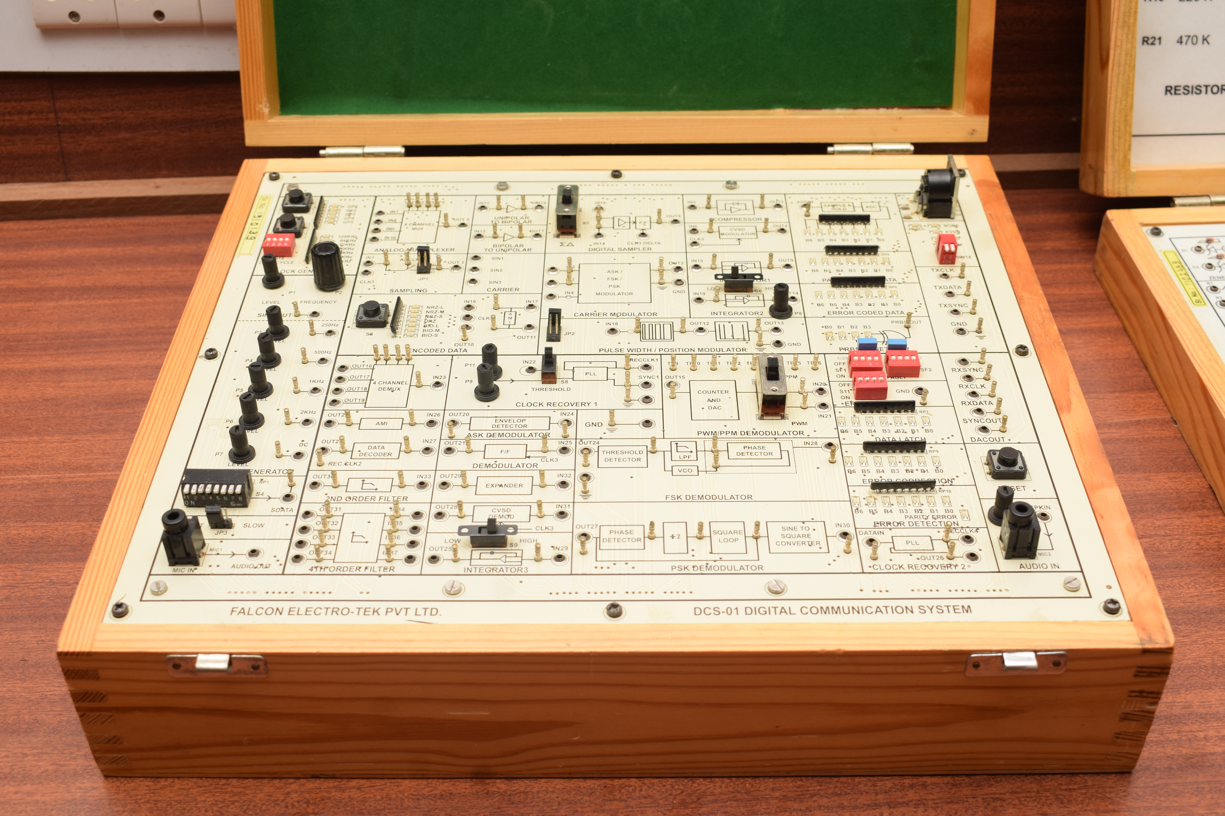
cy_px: 408
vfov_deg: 30.8
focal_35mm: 44
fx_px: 1480
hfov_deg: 45.0
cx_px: 612
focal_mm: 29
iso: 320
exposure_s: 1/125
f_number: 8
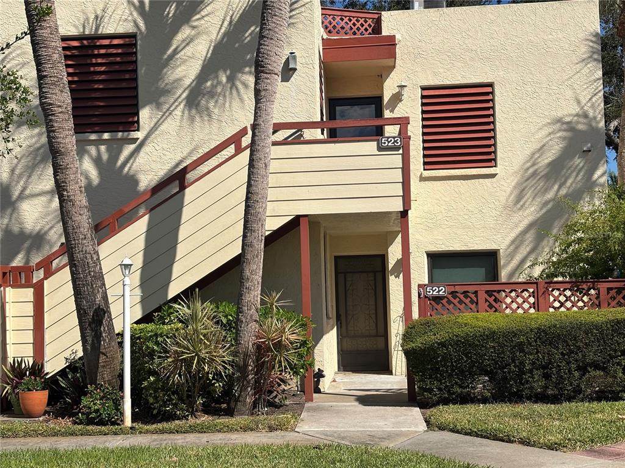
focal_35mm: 52
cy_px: 234
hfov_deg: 36.8
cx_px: 312
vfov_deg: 28.0
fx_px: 939
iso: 40
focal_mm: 5.96
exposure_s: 1/4425
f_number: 1.6
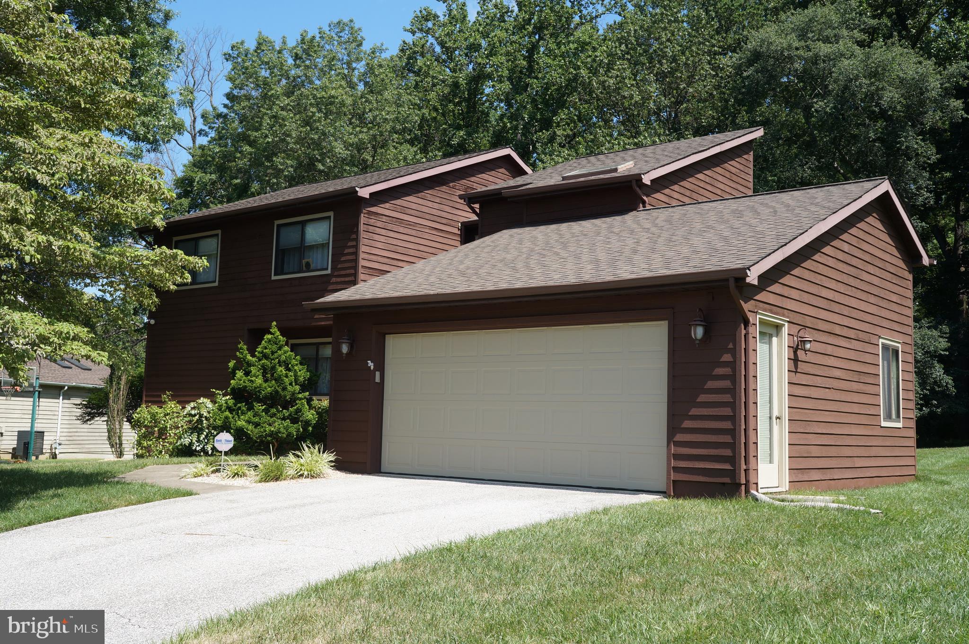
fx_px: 968
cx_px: 484
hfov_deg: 53.2
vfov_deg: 36.8
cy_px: 322
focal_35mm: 36
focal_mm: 24
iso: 200
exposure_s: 1/320
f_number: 8
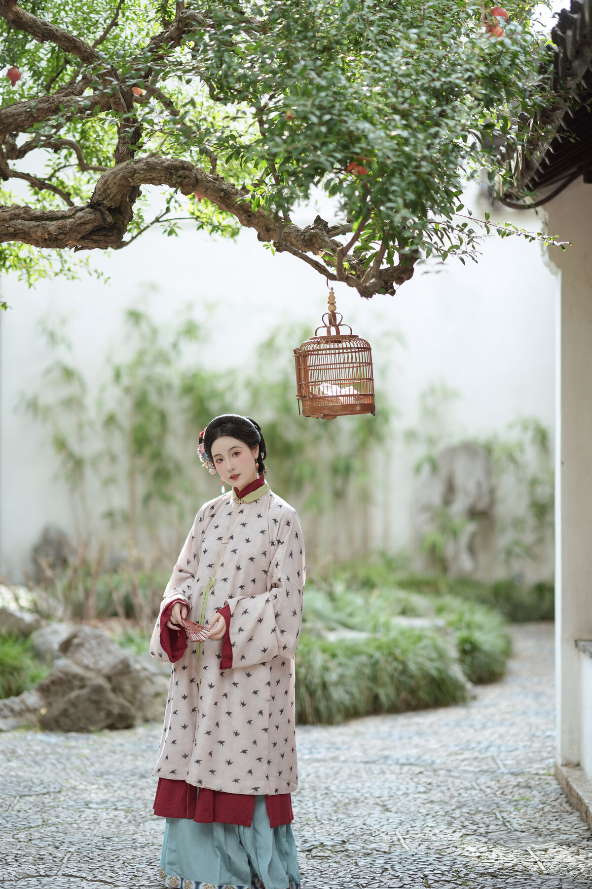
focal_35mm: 85
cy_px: 444
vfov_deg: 23.9
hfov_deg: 16.1
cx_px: 296
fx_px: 2097
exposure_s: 1/1000
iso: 125
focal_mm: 85
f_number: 1.4
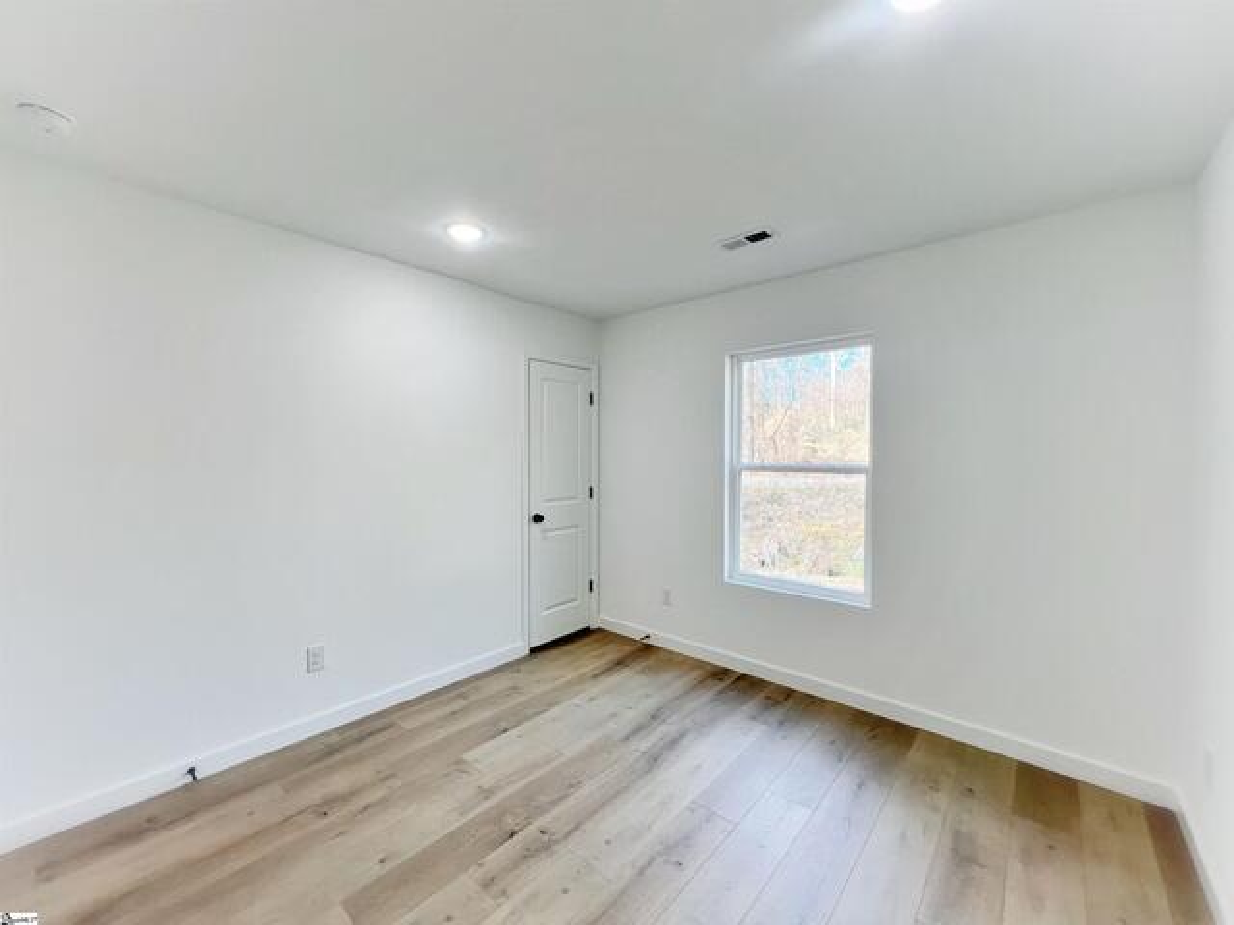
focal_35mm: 13
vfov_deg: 89.9
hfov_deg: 106.2
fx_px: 463
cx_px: 617
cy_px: 462
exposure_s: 1/120
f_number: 1.8
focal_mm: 1.57
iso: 64
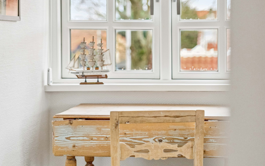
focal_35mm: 91
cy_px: 78
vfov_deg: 14.4
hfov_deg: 22.8
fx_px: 657
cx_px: 132
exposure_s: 1/160
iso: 4000
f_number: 2.8
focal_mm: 59
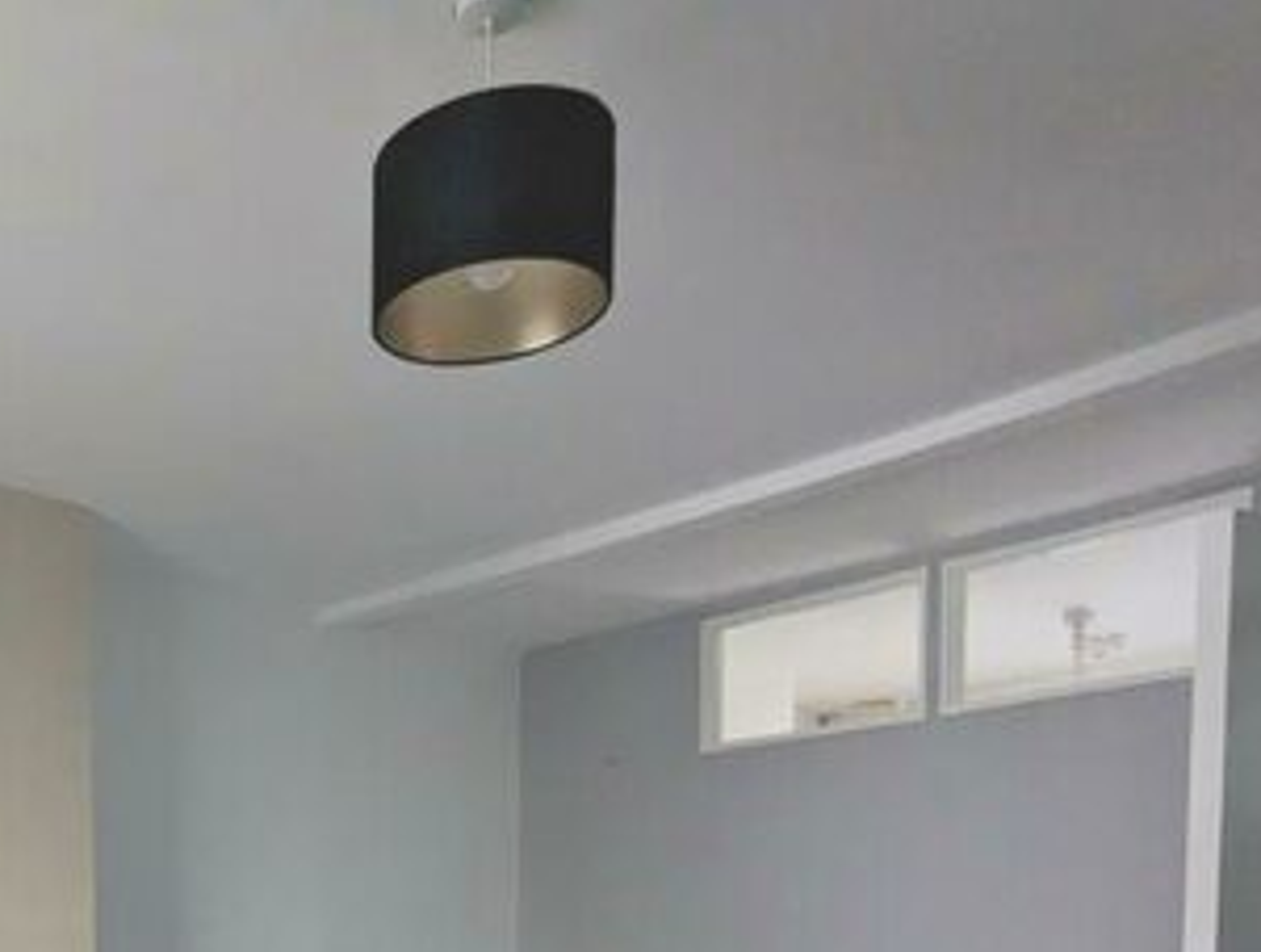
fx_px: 1351
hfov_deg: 44.0
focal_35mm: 37
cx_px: 48
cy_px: 1097
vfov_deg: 32.9
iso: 647
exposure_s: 1/23.8
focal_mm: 2.35
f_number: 2.2
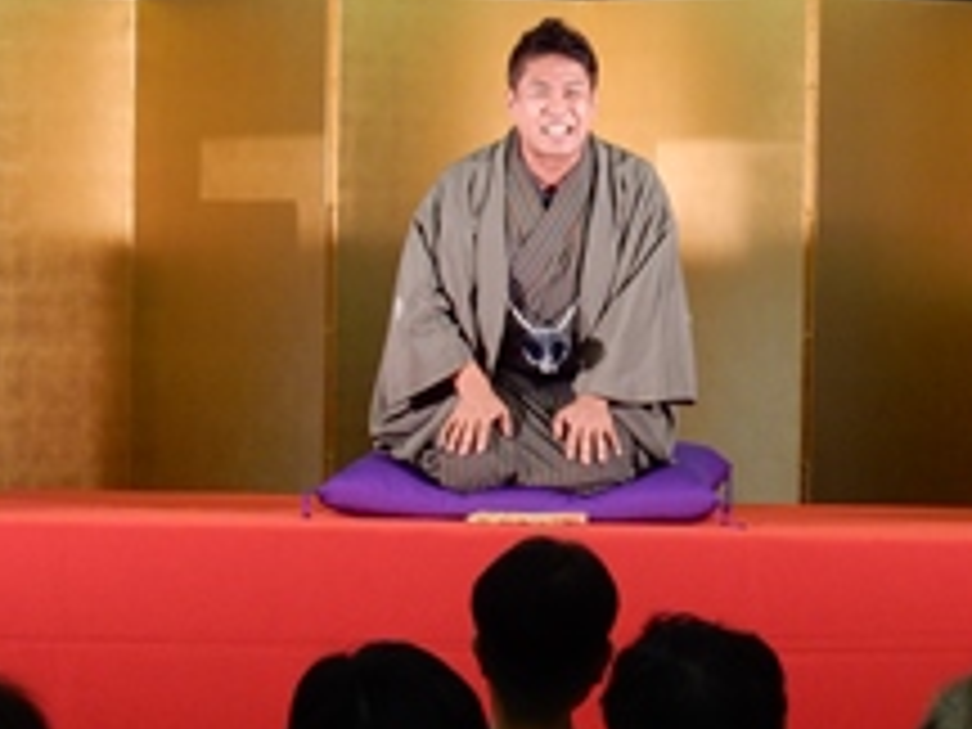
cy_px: 342
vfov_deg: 8.5
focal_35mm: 174
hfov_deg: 11.4
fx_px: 4886
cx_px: 536
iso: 280
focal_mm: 14.9
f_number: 5
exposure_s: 1/30
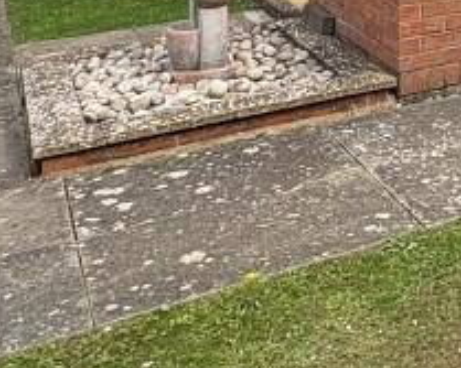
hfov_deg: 23.2
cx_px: 679
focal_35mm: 67
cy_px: -207
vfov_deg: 19.4
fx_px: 914
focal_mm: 2.22
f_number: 2.2
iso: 50
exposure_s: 1/1198
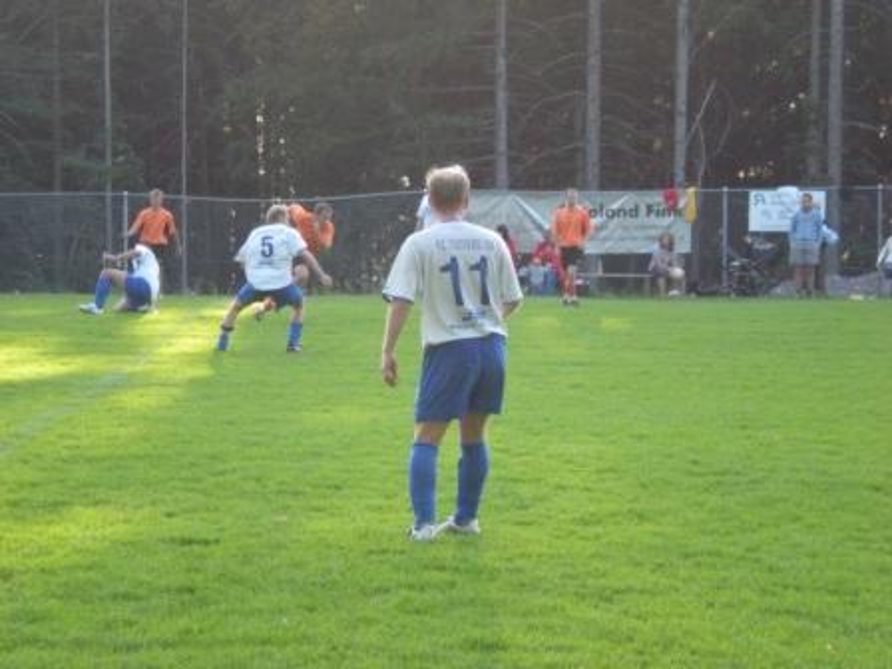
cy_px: 334
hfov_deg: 17.3
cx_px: 446
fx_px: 2938
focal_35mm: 114
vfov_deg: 13.0
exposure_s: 1/125
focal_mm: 18.9
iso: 427
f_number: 5.9
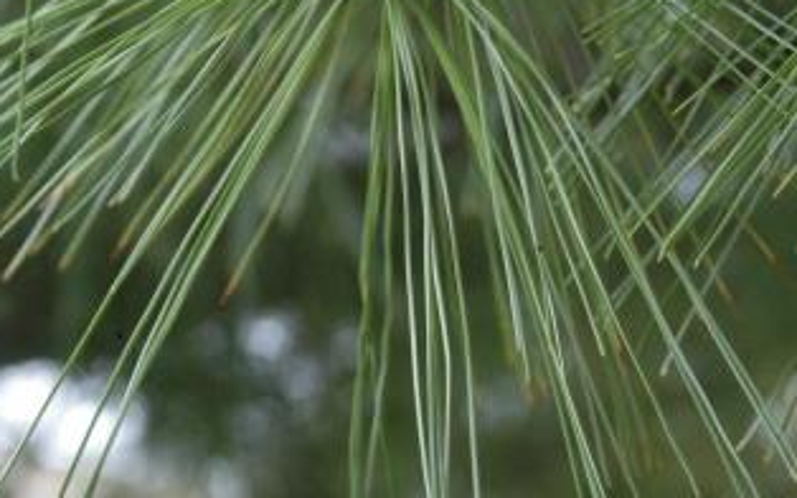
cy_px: 226
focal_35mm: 170
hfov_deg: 12.3
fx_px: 3691
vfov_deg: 7.7
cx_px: 431
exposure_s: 1/100
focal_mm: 78
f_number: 10
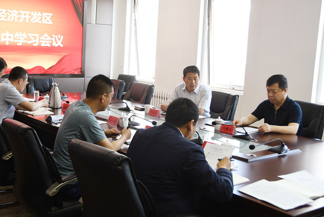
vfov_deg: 28.7
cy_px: 103
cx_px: 119
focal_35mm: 47
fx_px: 423
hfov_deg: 41.5
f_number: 3.8
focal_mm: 24
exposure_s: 1/25
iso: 160
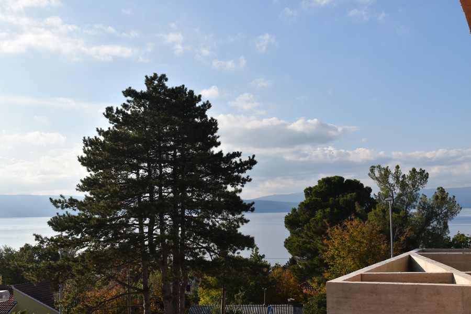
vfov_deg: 28.9
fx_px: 608
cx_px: 236
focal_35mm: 46
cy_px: 157
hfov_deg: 42.3
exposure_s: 1/200
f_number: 11
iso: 100
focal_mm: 31
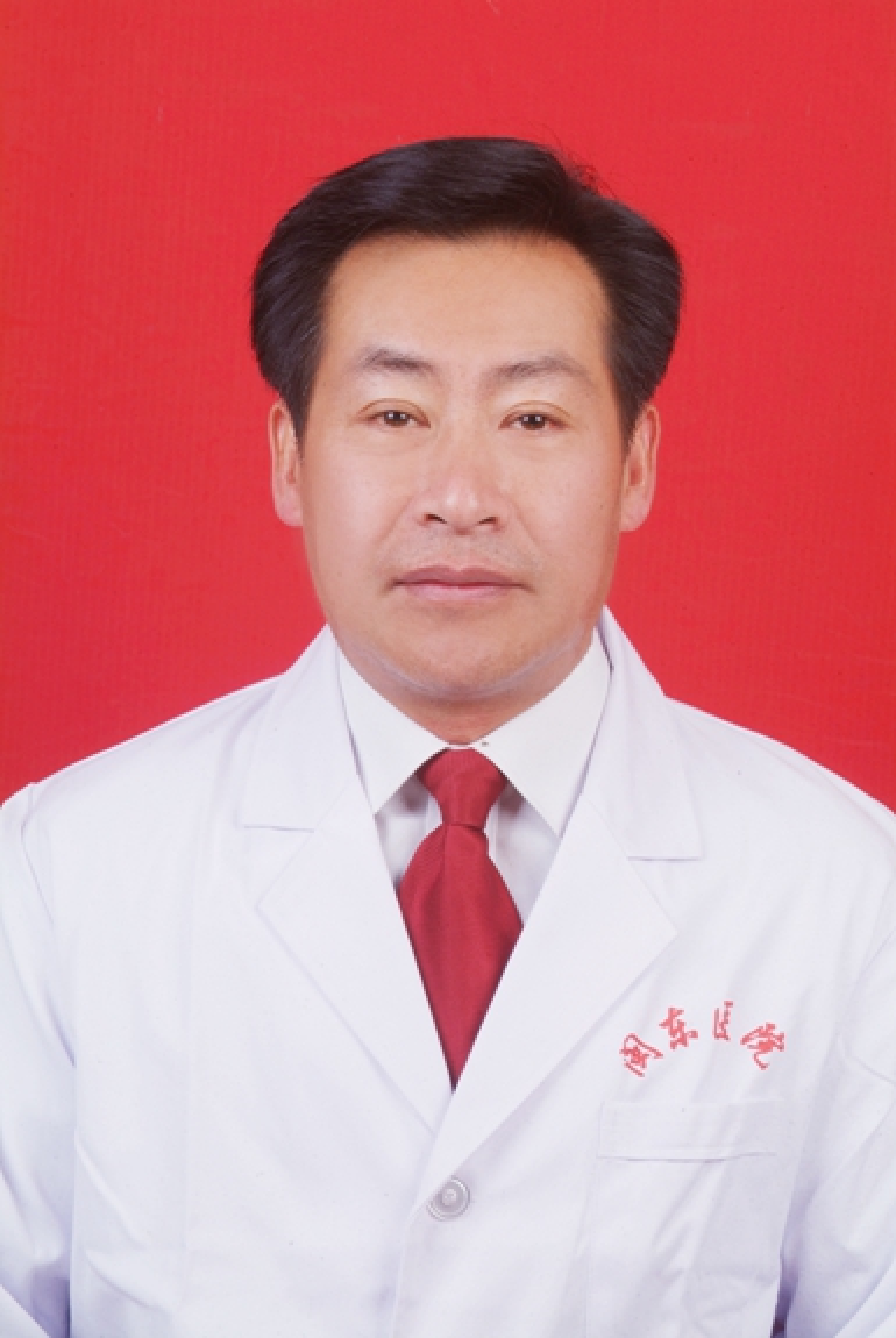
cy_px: 669
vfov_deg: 18.1
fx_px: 4206
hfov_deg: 12.2
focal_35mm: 113
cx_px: 448
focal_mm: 75
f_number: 16
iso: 100
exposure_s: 1/90
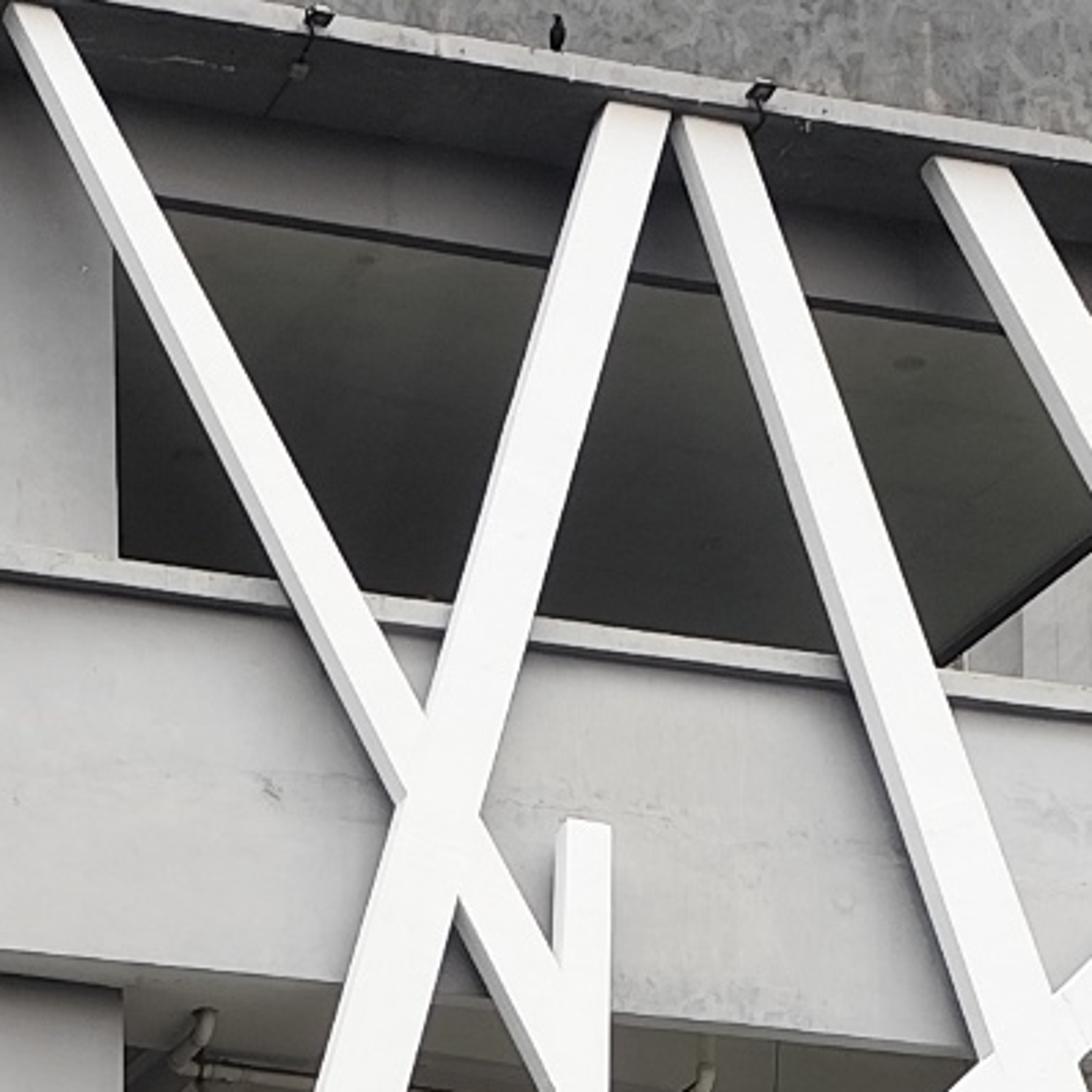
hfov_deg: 12.4
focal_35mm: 140
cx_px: 76
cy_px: 2729
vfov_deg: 10.5
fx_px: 4997
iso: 50
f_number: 1.65
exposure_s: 1/185
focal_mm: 6.14
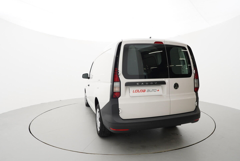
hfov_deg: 77.3
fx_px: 150
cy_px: 80
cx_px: 120
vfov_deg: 56.2
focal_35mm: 22
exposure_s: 1/80
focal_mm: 15
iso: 250
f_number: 5.6
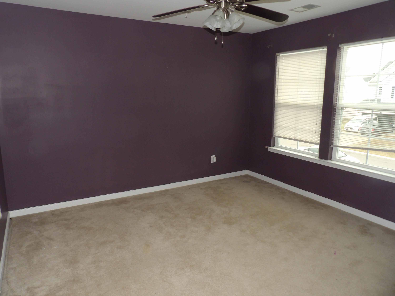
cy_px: 148
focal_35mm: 24
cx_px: 198
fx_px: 274
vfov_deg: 56.8
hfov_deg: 71.6
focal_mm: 4.3
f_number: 3.2
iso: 200
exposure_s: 1/32
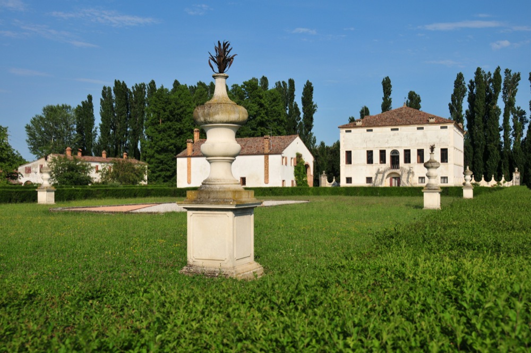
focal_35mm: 39
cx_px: 266
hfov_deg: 49.6
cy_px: 176
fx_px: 574
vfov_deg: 34.1
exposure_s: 1/640
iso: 200
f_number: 9
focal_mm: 26
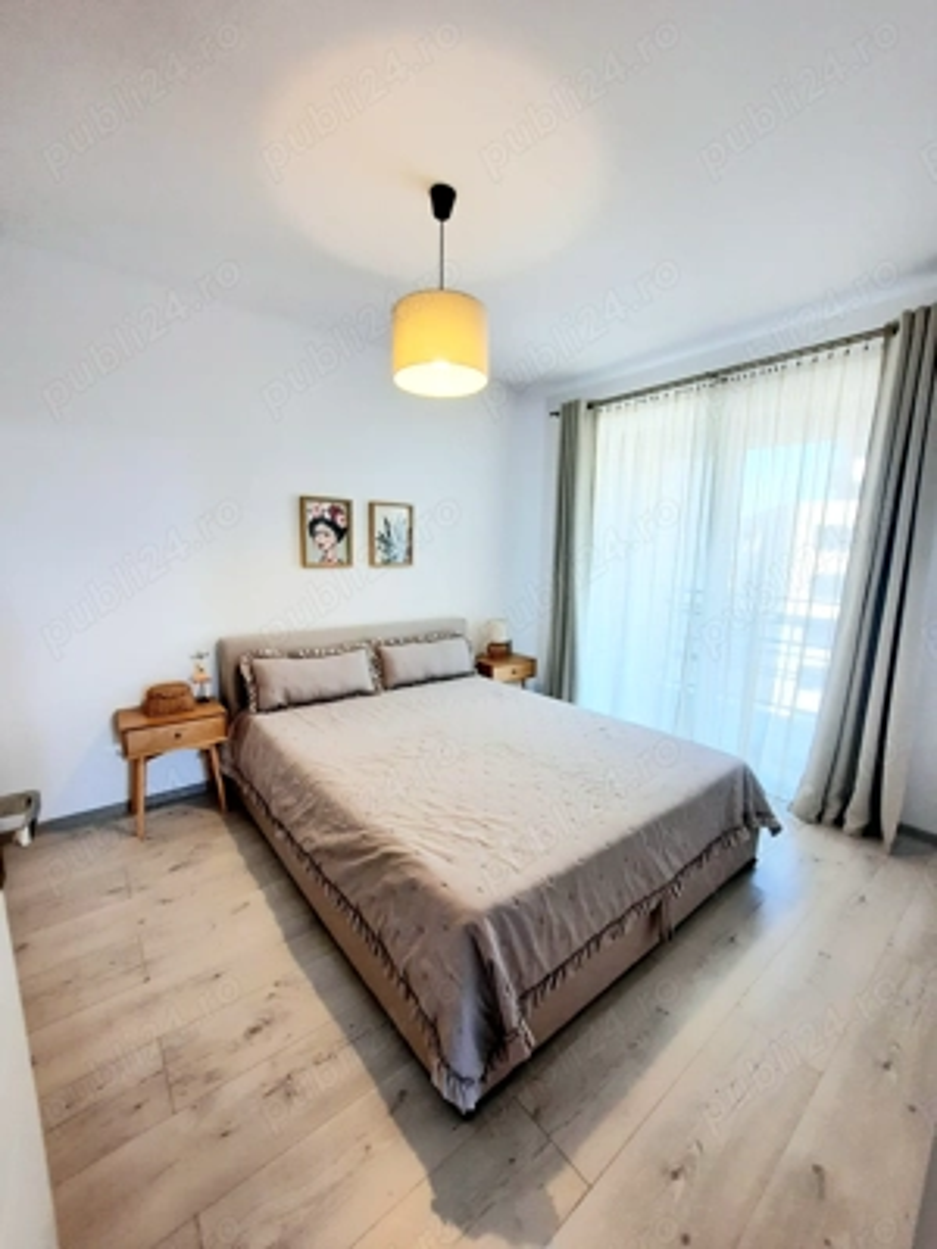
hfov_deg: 89.9
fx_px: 469
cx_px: 468
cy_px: 624
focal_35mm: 13
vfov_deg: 106.2
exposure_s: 1/50
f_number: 2.2
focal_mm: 1.74
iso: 64
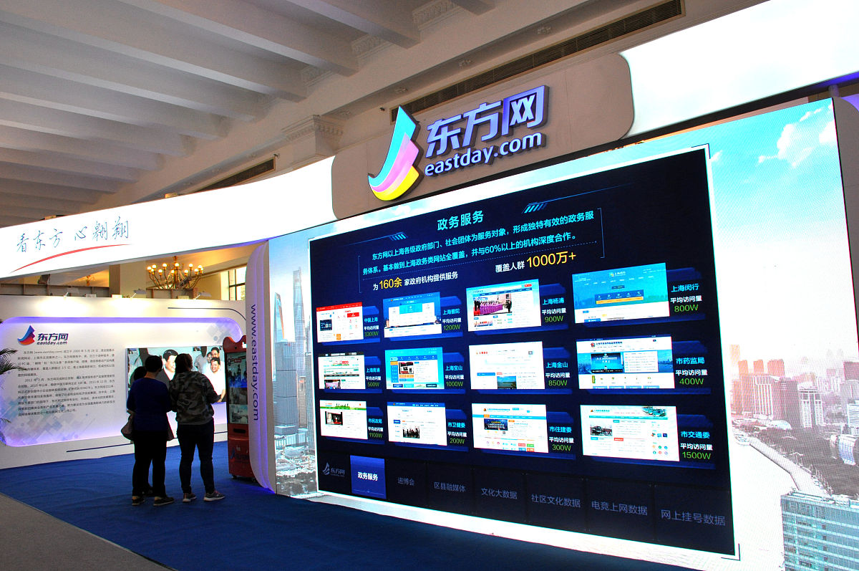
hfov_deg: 67.4
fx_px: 643
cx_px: 430
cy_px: 286
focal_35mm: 27
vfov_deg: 47.8
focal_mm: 18
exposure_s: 1/100
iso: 800
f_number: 10
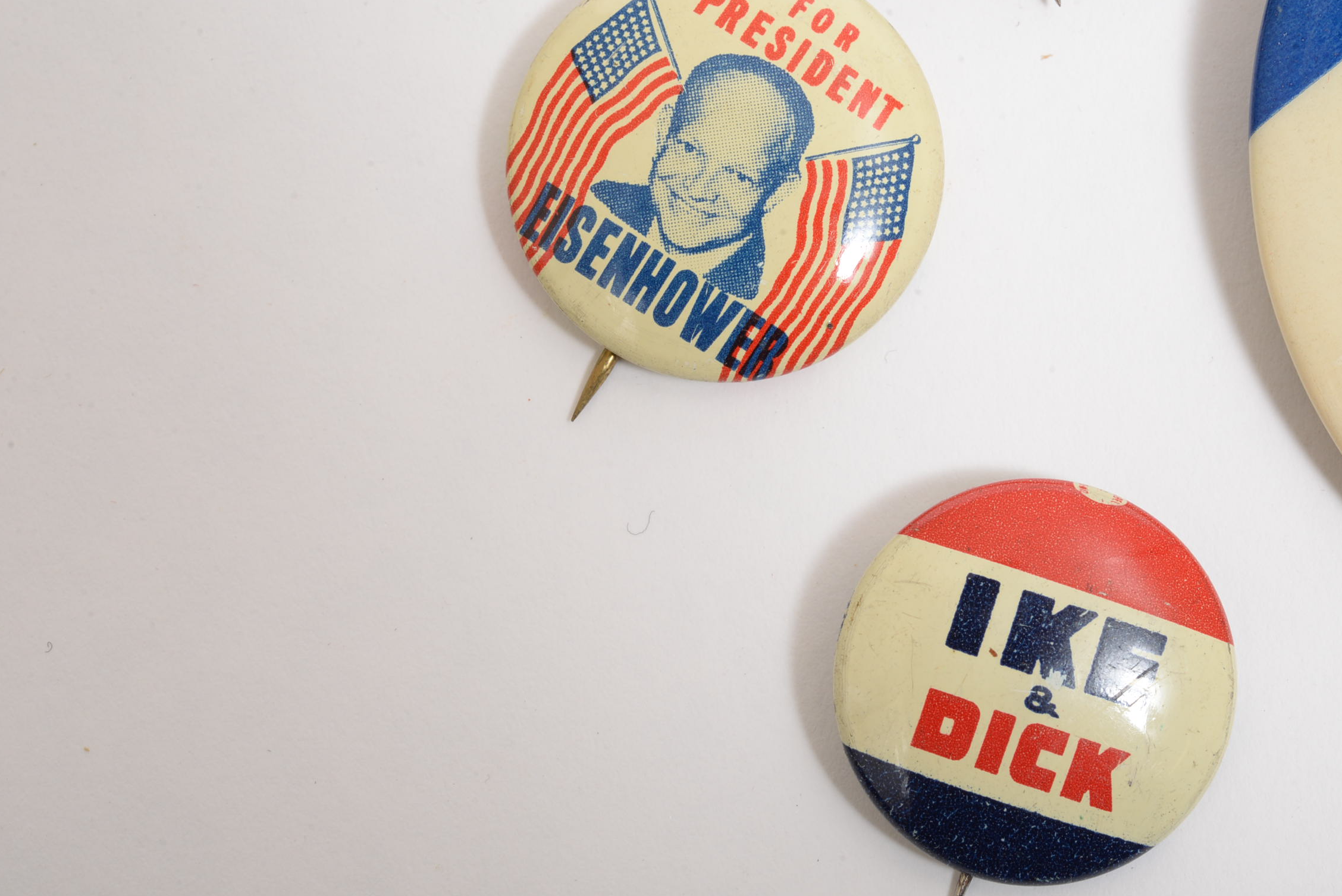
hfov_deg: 25.3
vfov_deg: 17.1
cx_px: 813
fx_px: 2983
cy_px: 433
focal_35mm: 80
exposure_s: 1/125
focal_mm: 60
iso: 400
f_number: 18
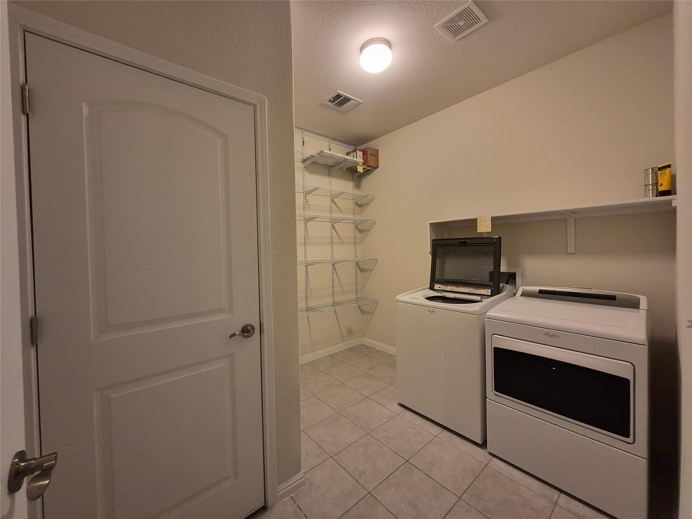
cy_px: 260
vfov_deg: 89.9
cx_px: 346
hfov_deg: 106.2
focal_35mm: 13
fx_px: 260
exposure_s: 1/60
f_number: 2.2
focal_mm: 1.74
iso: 640
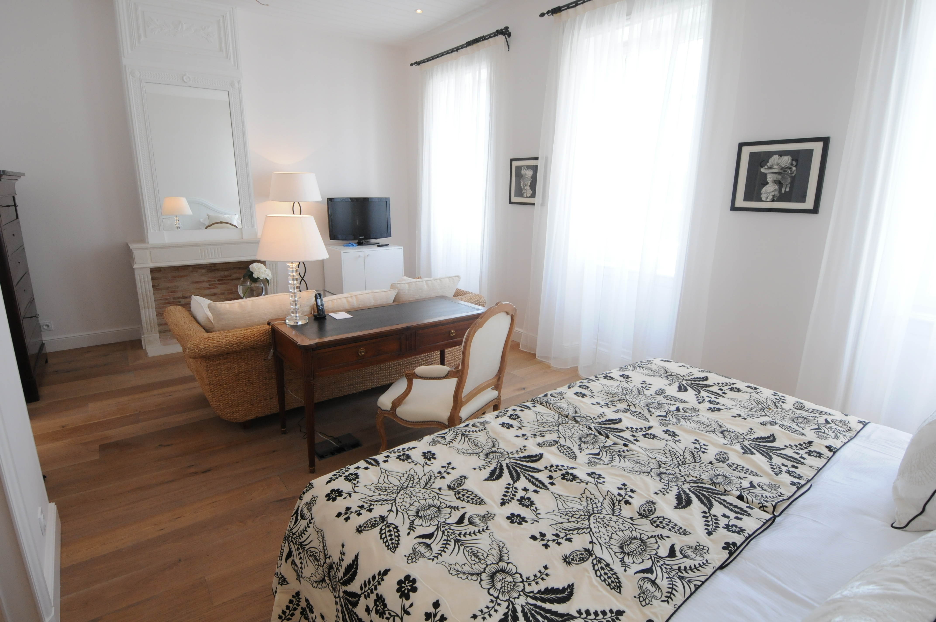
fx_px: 467
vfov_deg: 67.2
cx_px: 468
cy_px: 311
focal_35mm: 18
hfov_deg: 90.1
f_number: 6.3
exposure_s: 1/60
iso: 800
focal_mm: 12
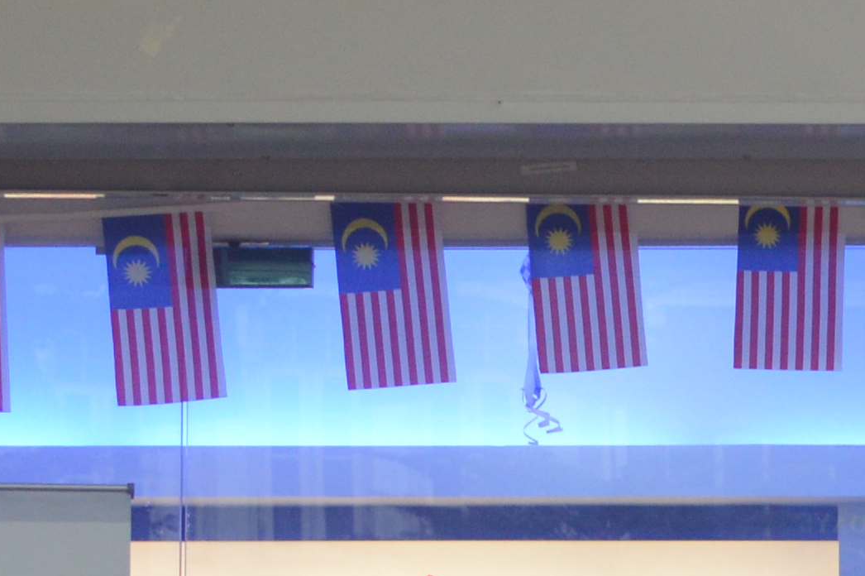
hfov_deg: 9.8
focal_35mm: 207
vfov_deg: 6.6
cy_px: 634
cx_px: 1013
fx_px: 4970
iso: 450
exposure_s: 1/60
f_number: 4
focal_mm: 24
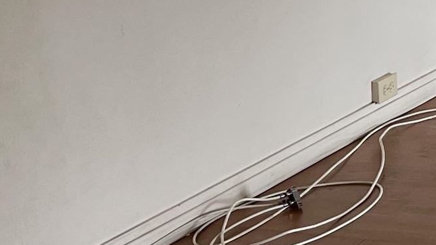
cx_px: 801
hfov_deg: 14.2
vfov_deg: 9.0
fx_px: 1526
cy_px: -111
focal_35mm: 132
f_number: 1.6
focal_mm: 5.1
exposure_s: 1/122
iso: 64
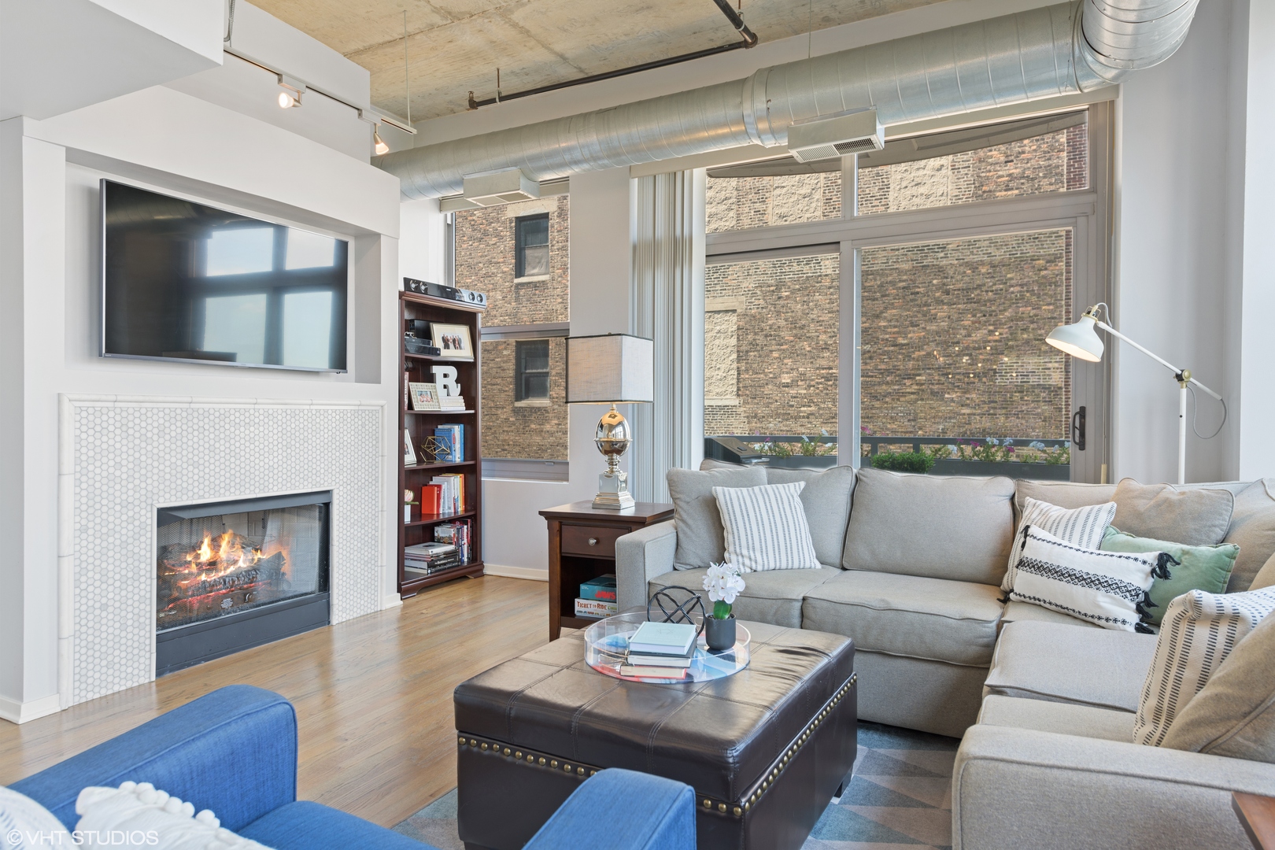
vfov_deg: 57.2
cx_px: 638
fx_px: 779
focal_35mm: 22
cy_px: 425
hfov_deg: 78.6
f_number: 8
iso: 200
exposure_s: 1/4
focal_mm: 22
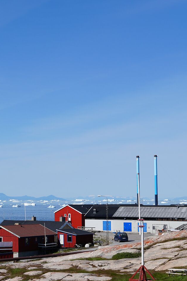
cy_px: 175
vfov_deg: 25.0
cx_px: -77
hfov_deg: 15.7
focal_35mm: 81
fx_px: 631
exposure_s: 1/1250
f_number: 5
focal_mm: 32
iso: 100
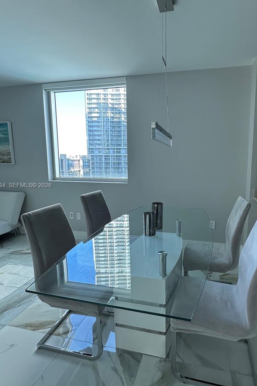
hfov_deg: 63.5
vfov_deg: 86.9
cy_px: 186
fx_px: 204
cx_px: 163
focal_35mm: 19
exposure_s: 1/99
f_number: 2.2
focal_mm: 2.22
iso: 100
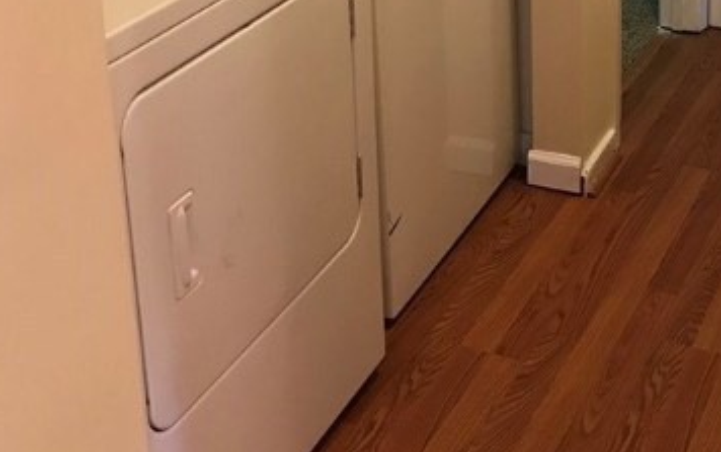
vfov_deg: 19.0
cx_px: 523
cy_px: -124
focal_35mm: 64
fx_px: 1258
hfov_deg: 31.5
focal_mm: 3.99
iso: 50
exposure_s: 1/15
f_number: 1.8
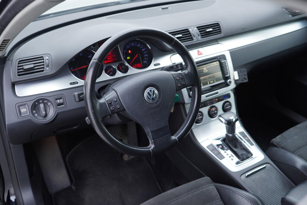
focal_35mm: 36
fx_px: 307
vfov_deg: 36.9
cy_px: 102
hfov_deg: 53.1
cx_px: 154
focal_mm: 24
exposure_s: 1/40
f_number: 2.8
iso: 200
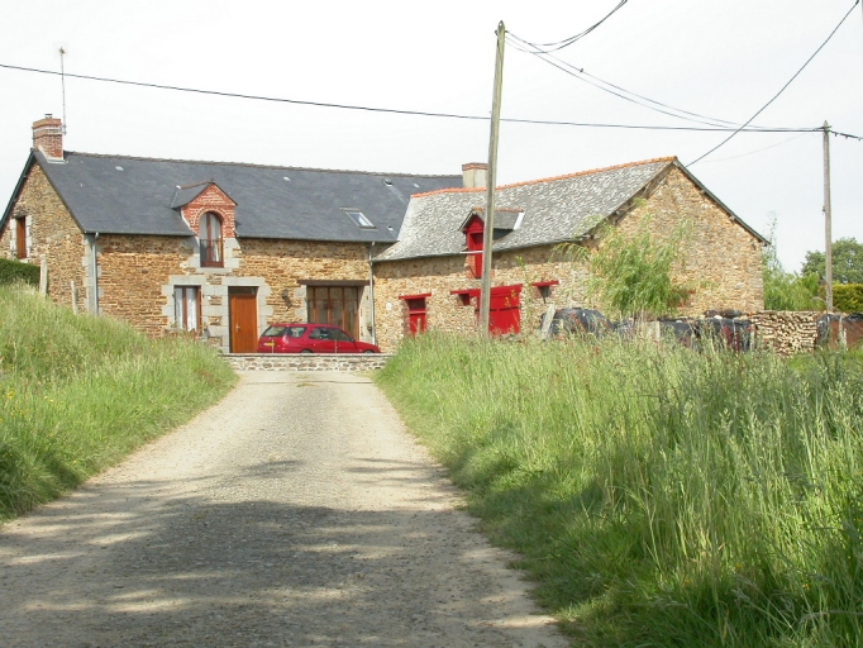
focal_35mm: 76
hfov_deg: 25.7
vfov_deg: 19.4
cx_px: 432
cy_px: 324
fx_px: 1895
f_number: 6.2
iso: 100
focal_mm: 15.8
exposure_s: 1/311
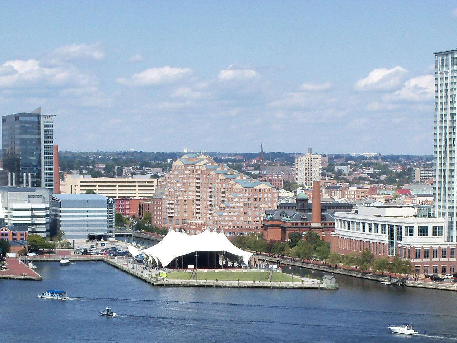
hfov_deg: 17.7
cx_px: 239
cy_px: 275
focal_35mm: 111
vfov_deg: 13.3
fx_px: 1466
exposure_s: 1/400
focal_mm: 12.2
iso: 80
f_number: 6.3
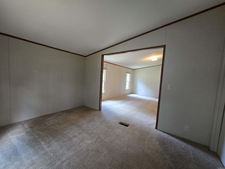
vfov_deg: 89.9
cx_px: 112
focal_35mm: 13
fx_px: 84
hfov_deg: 106.2
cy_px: 84
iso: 320
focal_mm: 2.2
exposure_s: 1/60
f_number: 2.2
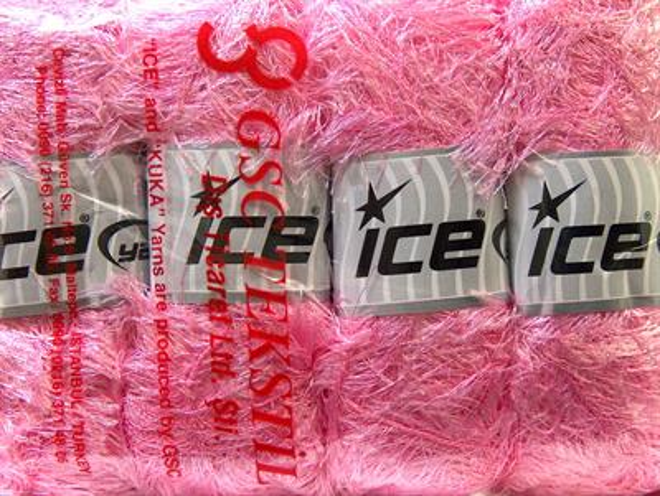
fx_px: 993
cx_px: 330
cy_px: 248
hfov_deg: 36.8
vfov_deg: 28.1
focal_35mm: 52
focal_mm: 10.64
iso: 200
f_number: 2.8
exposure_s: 1/20.1
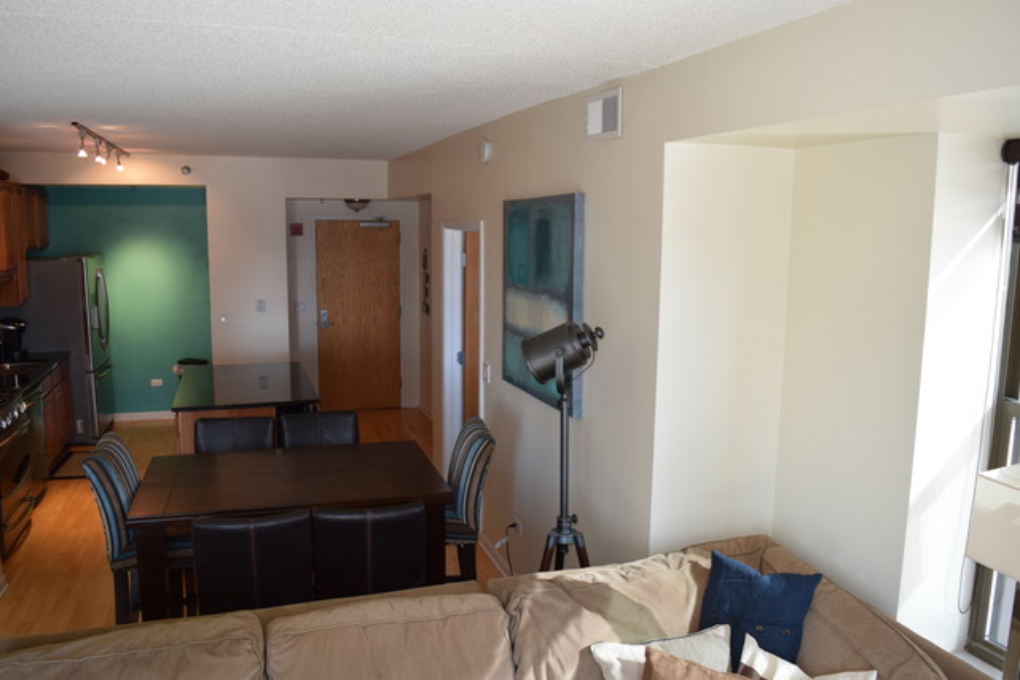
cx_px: 510
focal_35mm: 27
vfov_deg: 48.0
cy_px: 340
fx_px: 765
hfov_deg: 67.4
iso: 800
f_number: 5
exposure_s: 1/100
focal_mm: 18
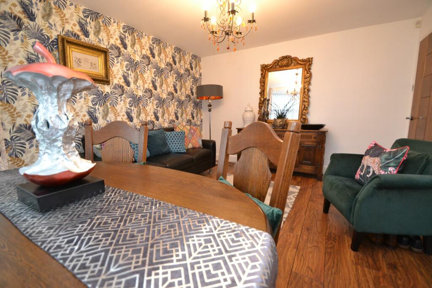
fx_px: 180
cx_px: 216
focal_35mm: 15
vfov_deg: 77.3
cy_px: 144
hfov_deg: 100.4
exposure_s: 1/60
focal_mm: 10
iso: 1250
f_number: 3.5
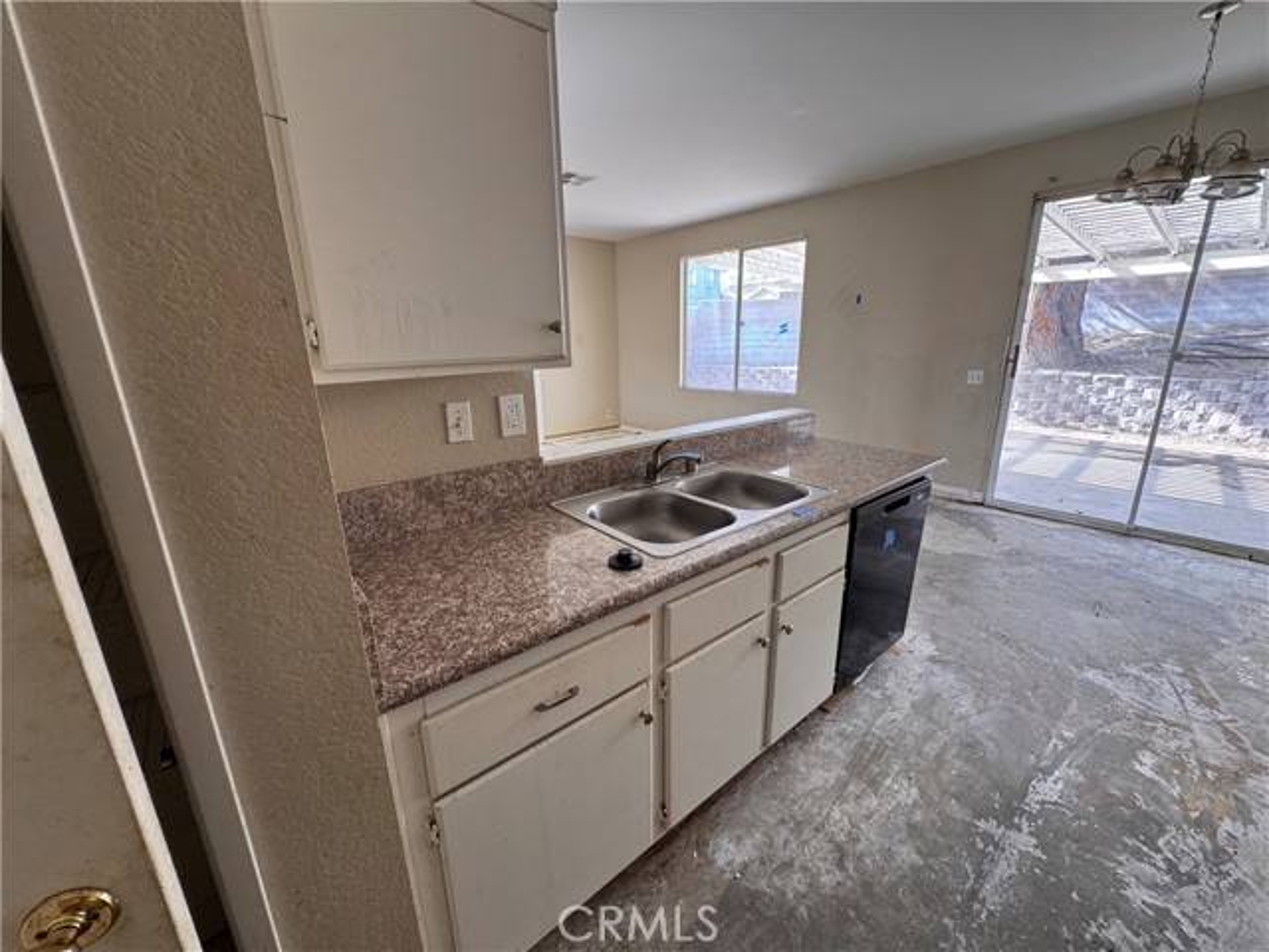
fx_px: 513
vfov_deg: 85.7
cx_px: 634
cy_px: 476
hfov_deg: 102.1
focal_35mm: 14
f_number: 2.2
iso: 125
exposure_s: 1/99
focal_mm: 2.22
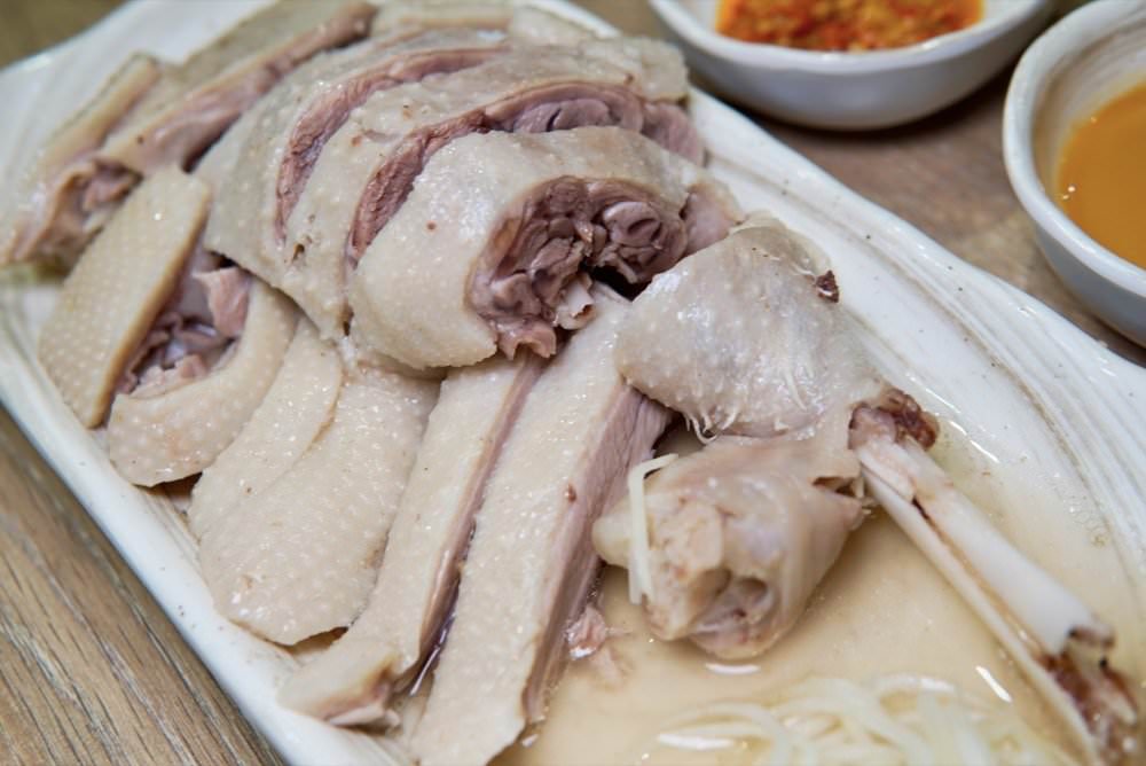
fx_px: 1433
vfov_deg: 29.9
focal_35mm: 45
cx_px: 573
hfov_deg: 43.6
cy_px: 383
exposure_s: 1/60
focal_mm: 30
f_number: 4
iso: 125
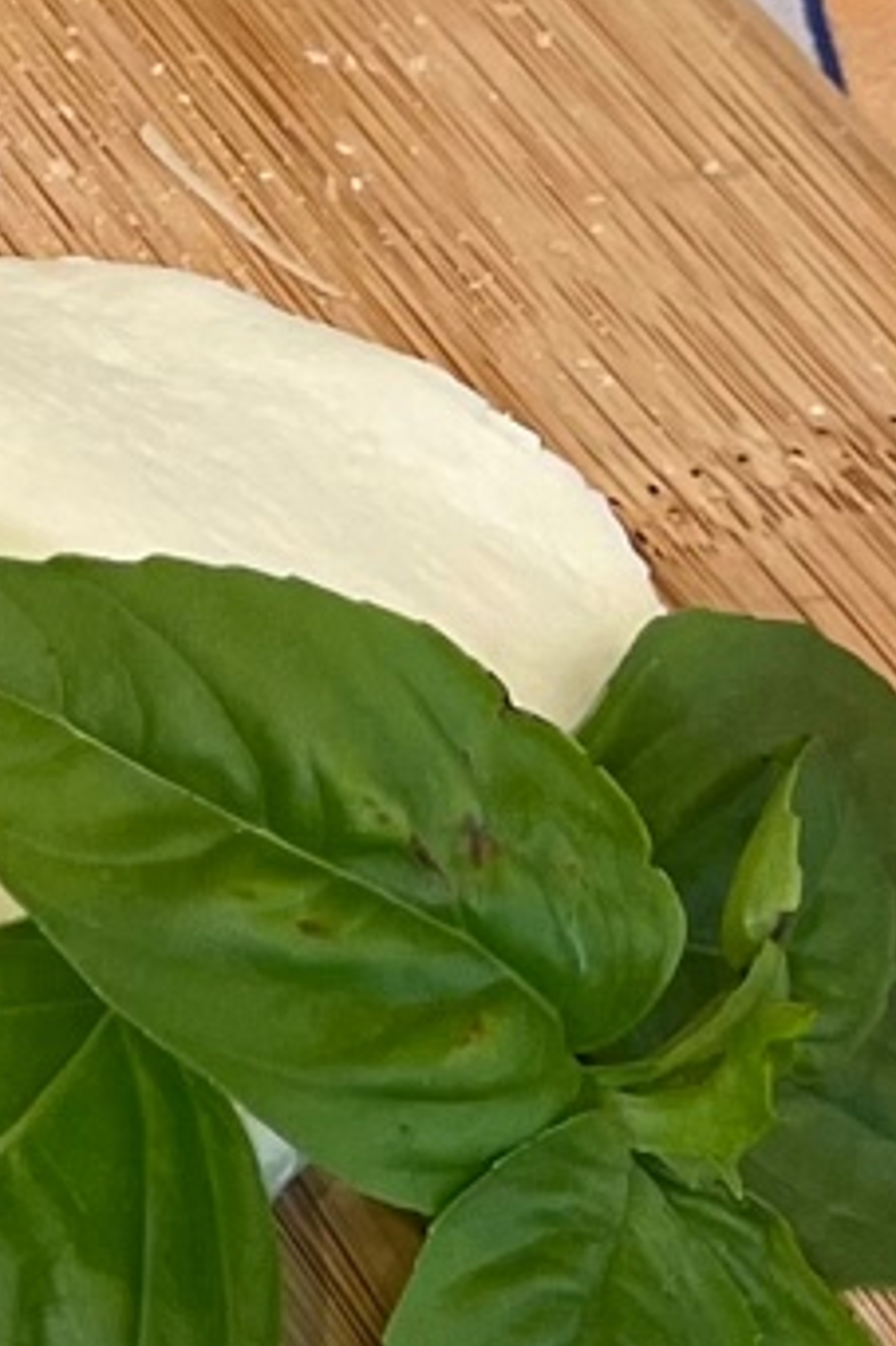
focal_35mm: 160
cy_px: -446
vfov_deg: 12.4
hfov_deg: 7.2
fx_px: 5979
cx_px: -2206
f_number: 1.6
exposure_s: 1/120
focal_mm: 5.1
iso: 80
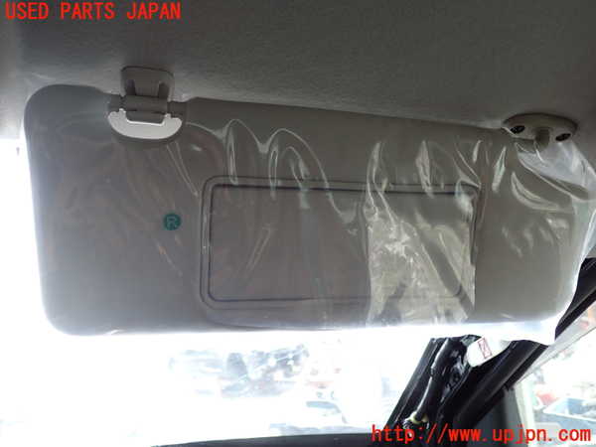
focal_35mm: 30
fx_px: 517
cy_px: 224
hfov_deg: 60.0
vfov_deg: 46.8
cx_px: 298
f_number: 2.3
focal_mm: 5.4
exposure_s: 1/30
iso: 200
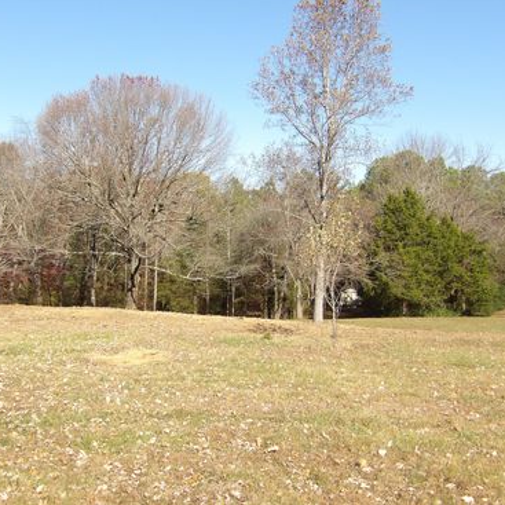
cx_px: 197
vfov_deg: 36.1
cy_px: 248
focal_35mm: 47
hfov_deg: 35.9
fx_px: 776
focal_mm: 7
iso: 100
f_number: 3.7
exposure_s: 1/546
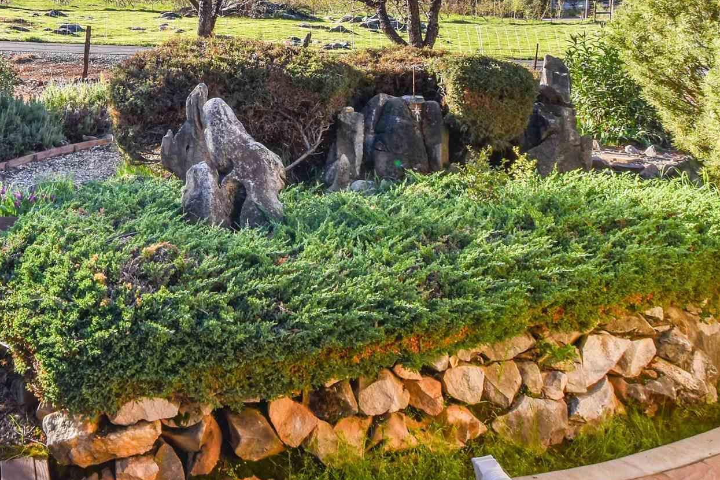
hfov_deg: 48.4
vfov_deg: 33.5
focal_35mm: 37
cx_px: 125
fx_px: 740
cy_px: 23
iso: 100
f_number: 10
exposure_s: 1/60
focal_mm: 10
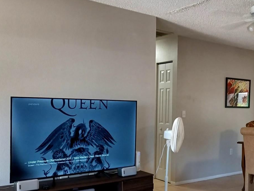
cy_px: 116
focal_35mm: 44
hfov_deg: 42.0
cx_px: 181
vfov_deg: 32.8
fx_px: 323
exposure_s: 1/49
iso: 400
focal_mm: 4.6
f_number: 1.8
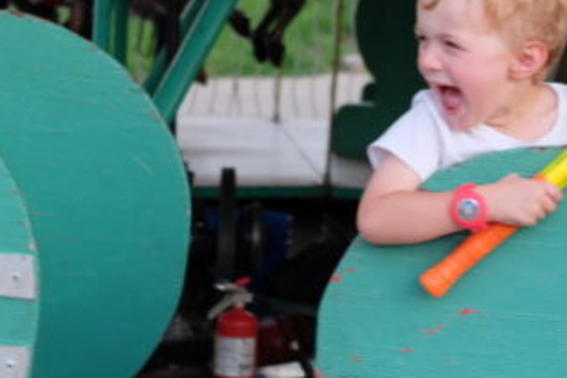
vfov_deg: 9.1
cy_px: 23
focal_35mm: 150
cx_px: 319
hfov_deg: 13.7
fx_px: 2362
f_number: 4.5
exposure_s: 1/300
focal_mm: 50
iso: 1600
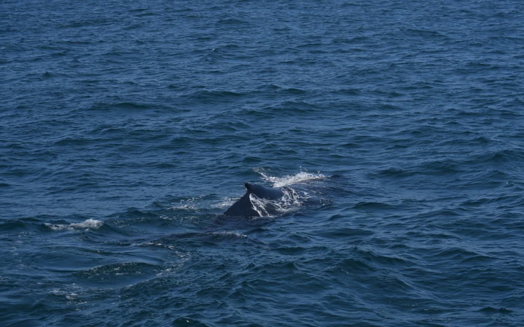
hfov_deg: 20.6
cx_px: 277
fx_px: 1442
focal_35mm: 101
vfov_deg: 12.9
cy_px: 174
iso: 200
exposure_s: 1/1600
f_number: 5.6
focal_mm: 62
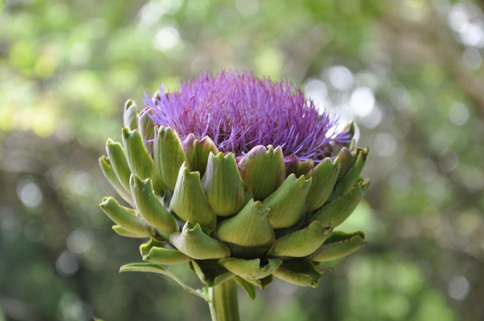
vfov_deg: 10.7
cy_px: 160
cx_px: 242
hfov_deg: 16.1
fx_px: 1712
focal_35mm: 128
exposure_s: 1/80
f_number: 5.6
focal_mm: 85
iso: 400
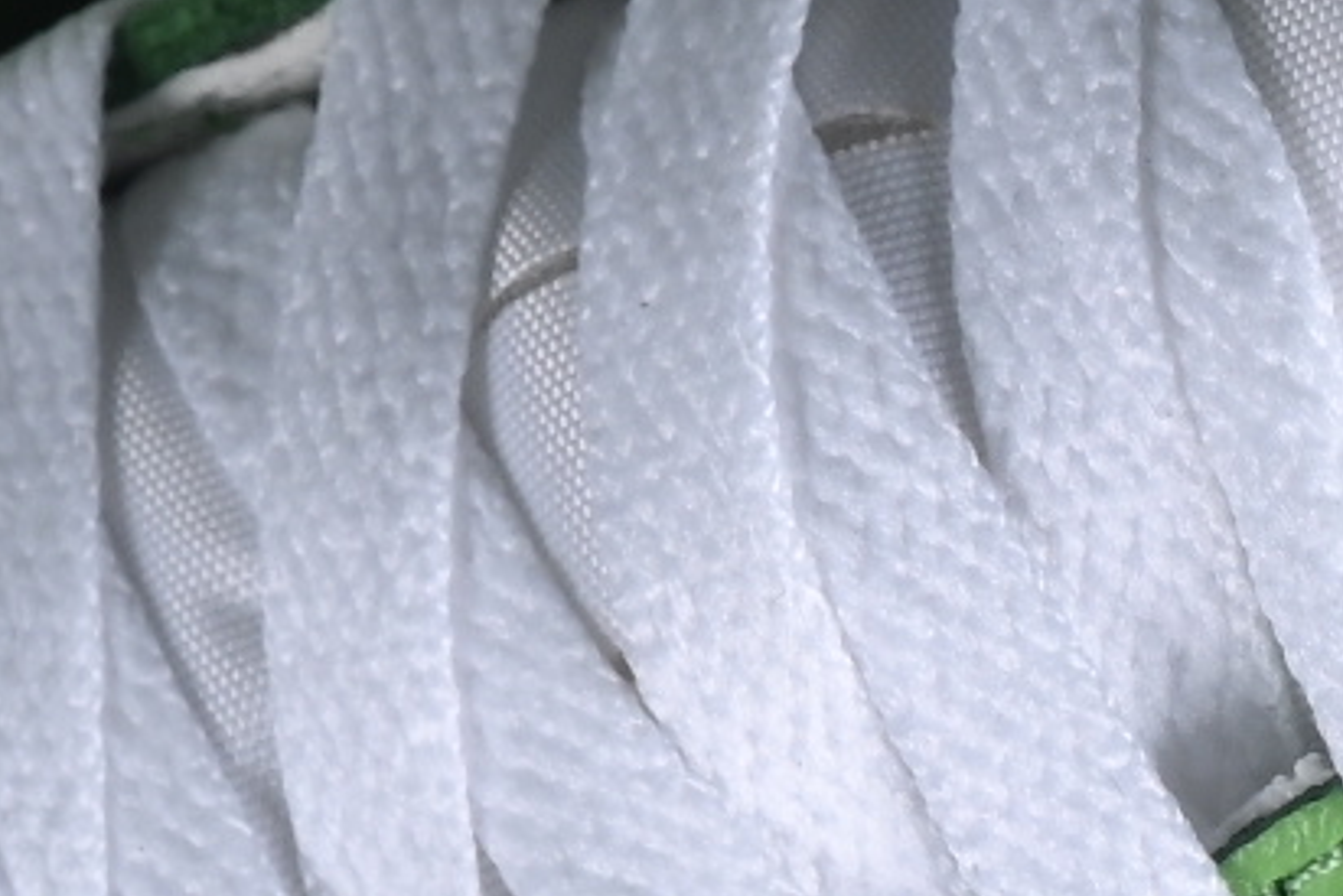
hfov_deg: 4.1
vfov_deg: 2.7
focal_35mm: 507
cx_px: 952
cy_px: -94
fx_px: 18920
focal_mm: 50
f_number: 7.1
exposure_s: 1/80
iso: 160
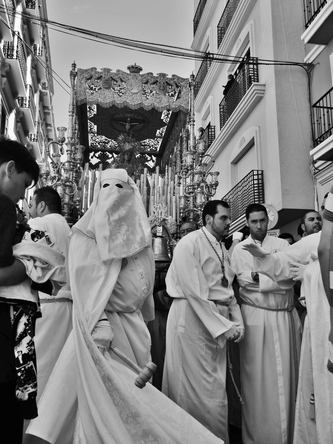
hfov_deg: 41.8
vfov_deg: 54.0
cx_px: 166
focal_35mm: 34
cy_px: 222
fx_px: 436
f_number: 3.6
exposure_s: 1/470
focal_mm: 6.2
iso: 160
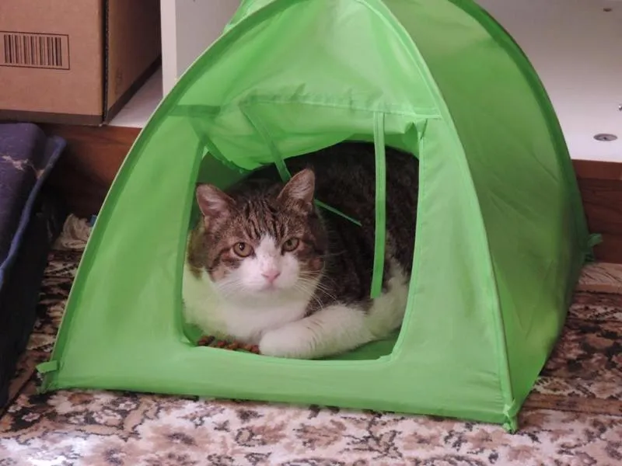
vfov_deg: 8.7
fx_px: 3055
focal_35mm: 170
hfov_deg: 11.6
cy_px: 233
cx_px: 311
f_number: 4.5
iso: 800
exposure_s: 1/15
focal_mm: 30.3
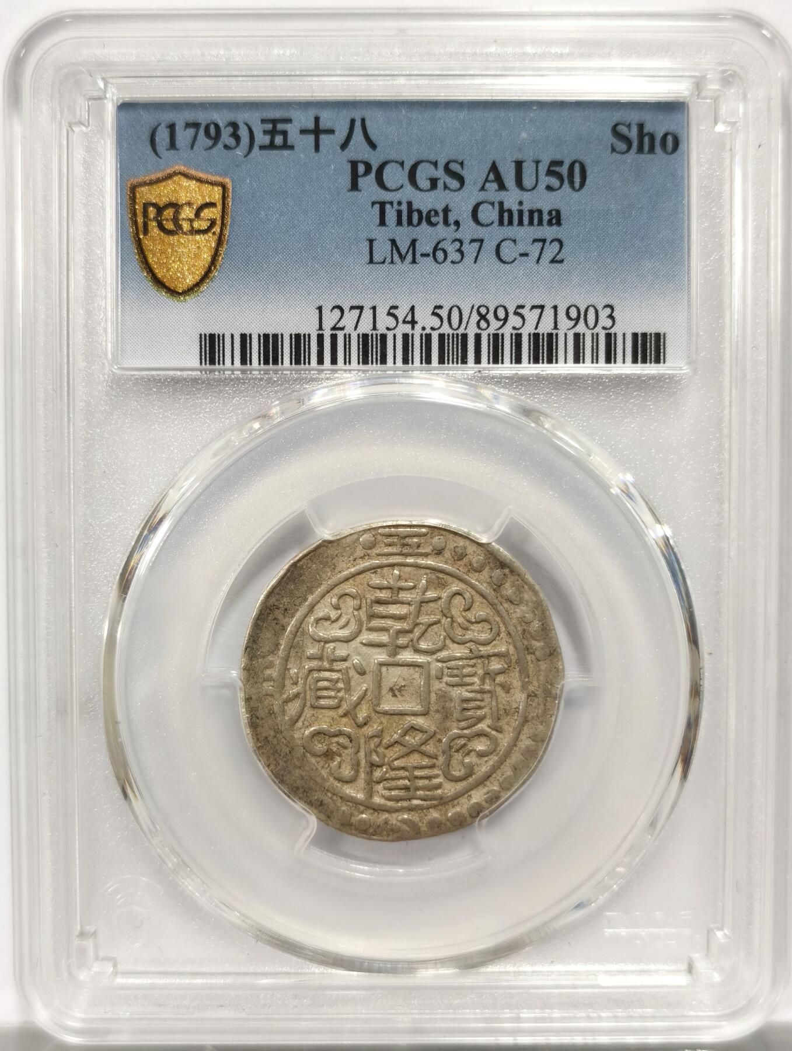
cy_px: 526
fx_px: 1642
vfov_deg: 35.5
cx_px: 396
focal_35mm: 54
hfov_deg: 27.1
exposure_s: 1/100
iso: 125
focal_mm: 5.56
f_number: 16
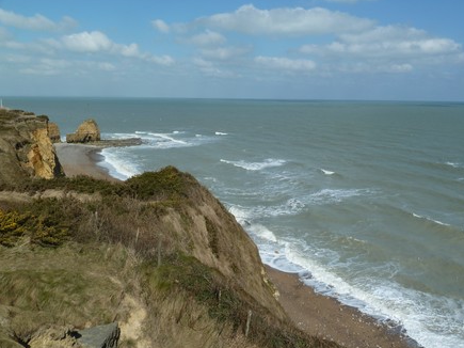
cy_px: 173
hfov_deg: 60.0
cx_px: 238
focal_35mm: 30
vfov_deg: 46.8
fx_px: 402
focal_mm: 4.7
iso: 80
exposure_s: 1/500
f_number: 5.6
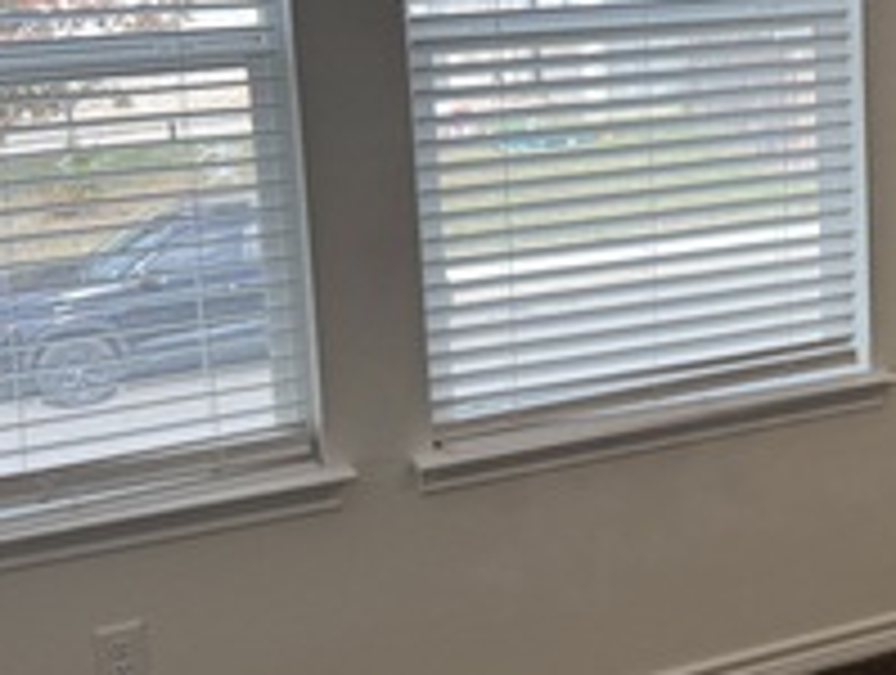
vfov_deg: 19.1
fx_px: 1997
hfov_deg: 23.5
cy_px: 176
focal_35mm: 77
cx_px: 1027
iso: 80
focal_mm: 6.76
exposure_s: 1/394
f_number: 1.78
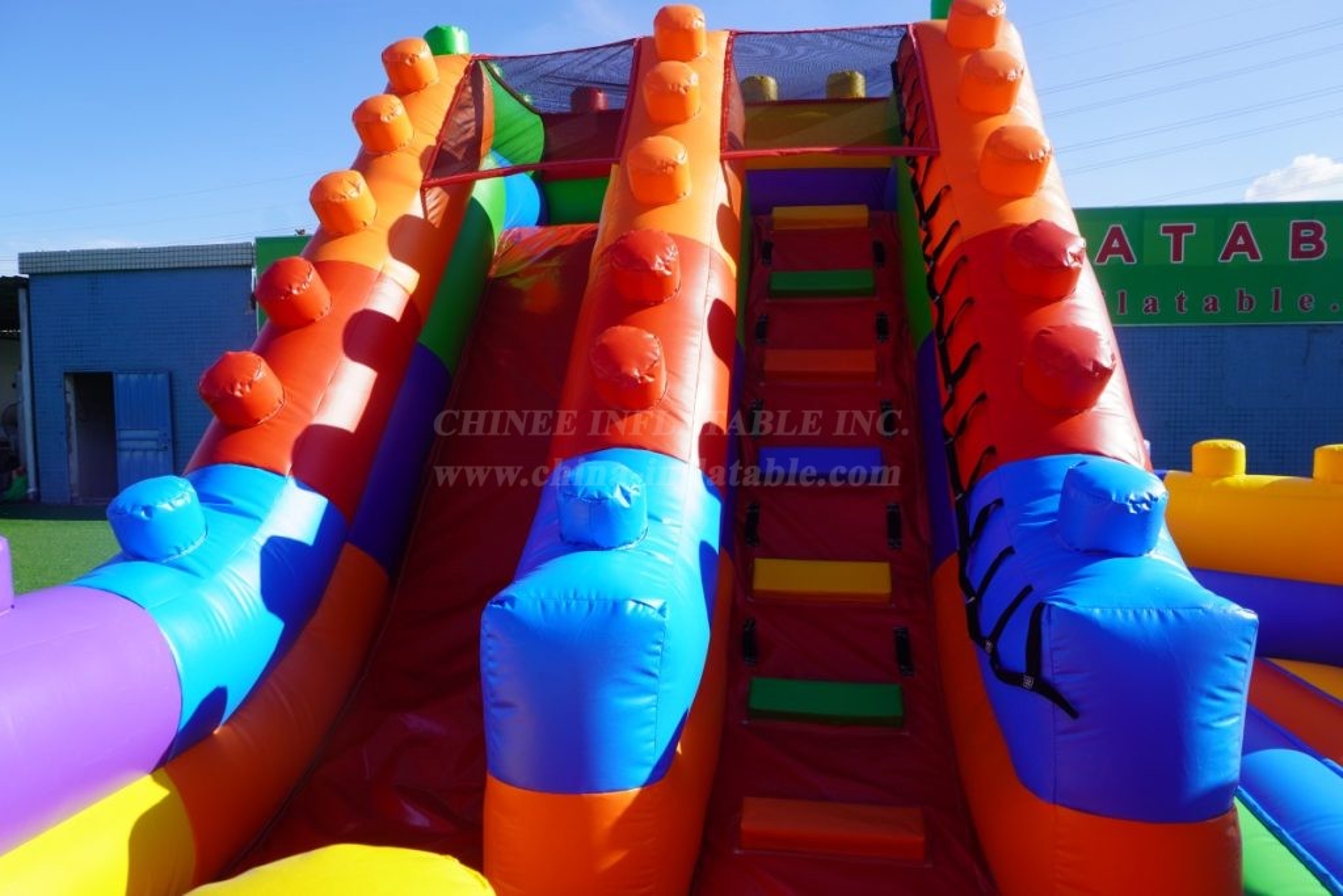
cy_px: 448
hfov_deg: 73.7
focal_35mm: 24
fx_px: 895
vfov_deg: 53.1
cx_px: 672
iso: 100
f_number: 9
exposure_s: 1/125
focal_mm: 16
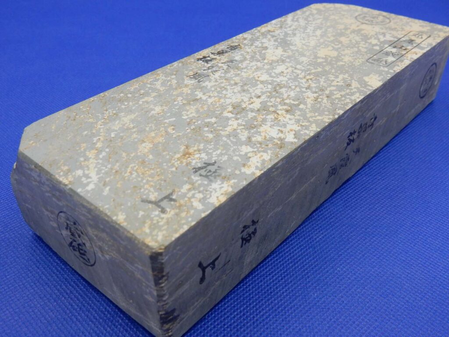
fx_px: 467
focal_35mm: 36
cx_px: 224
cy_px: 168
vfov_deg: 39.7
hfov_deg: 51.4
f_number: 4
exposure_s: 1/30
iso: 320
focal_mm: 6.4
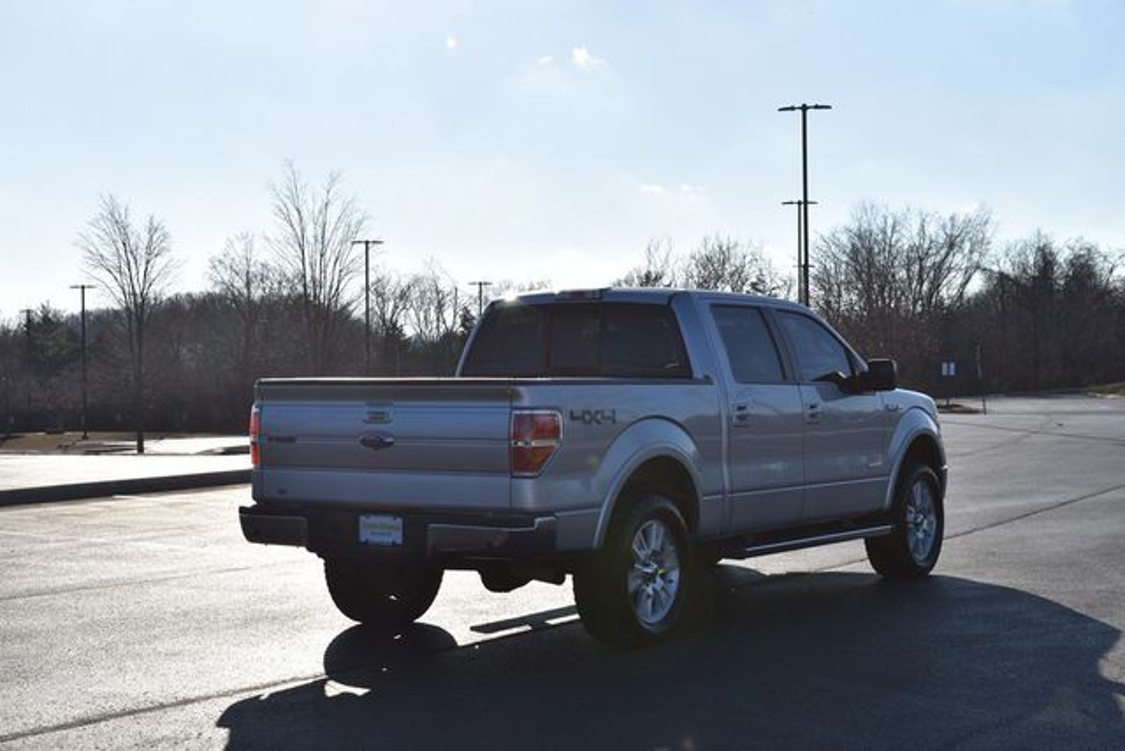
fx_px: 1782
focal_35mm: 57
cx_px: 562
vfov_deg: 23.8
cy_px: 376
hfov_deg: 35.0
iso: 100
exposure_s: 1/400
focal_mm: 38
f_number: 10
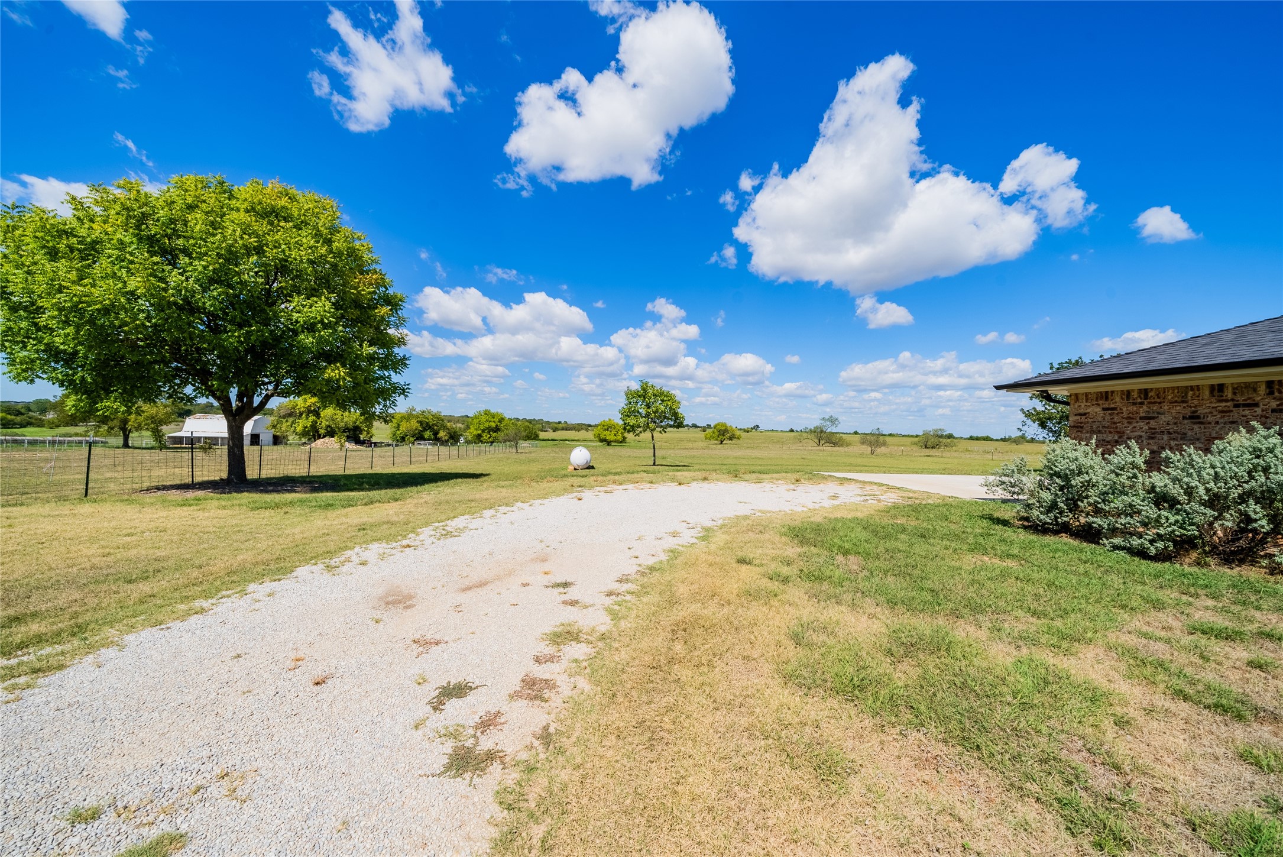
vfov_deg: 90.1
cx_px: 642
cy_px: 428
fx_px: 428
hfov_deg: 112.6
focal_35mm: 12
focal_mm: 12
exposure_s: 1/1600
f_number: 10
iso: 160
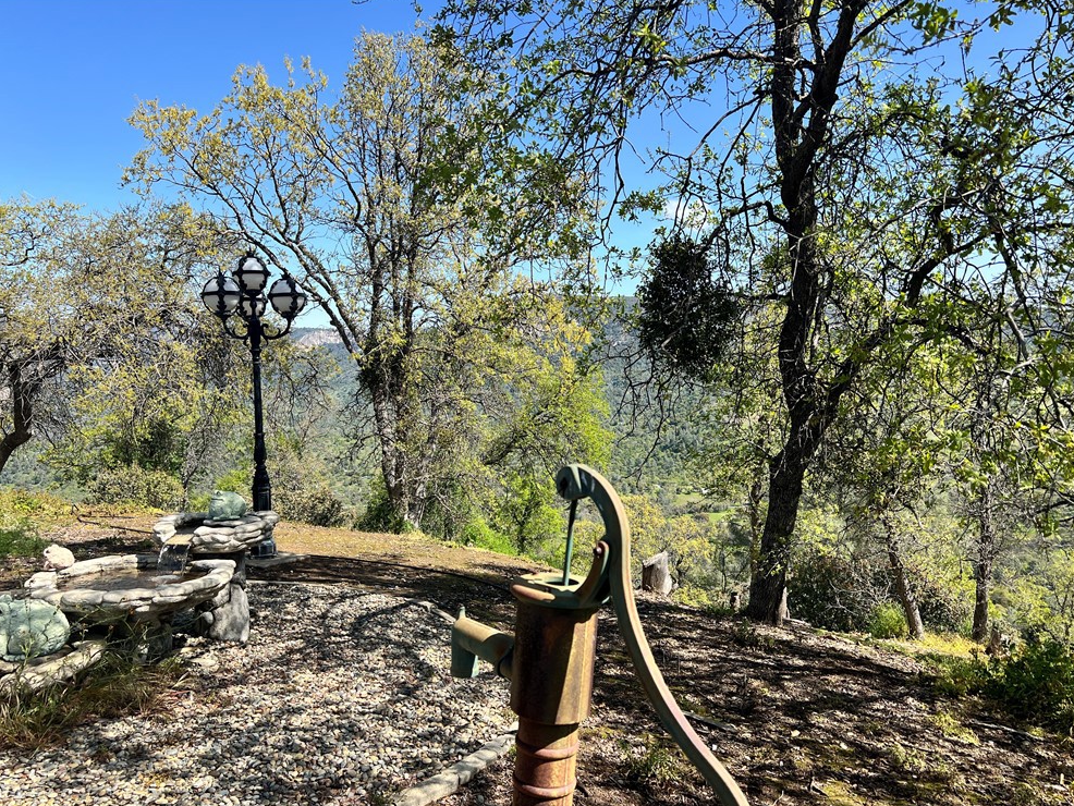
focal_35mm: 27
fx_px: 838
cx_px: 522
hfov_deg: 65.3
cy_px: 412
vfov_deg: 51.4
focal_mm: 5.7
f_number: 1.5
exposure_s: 1/2353
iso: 50
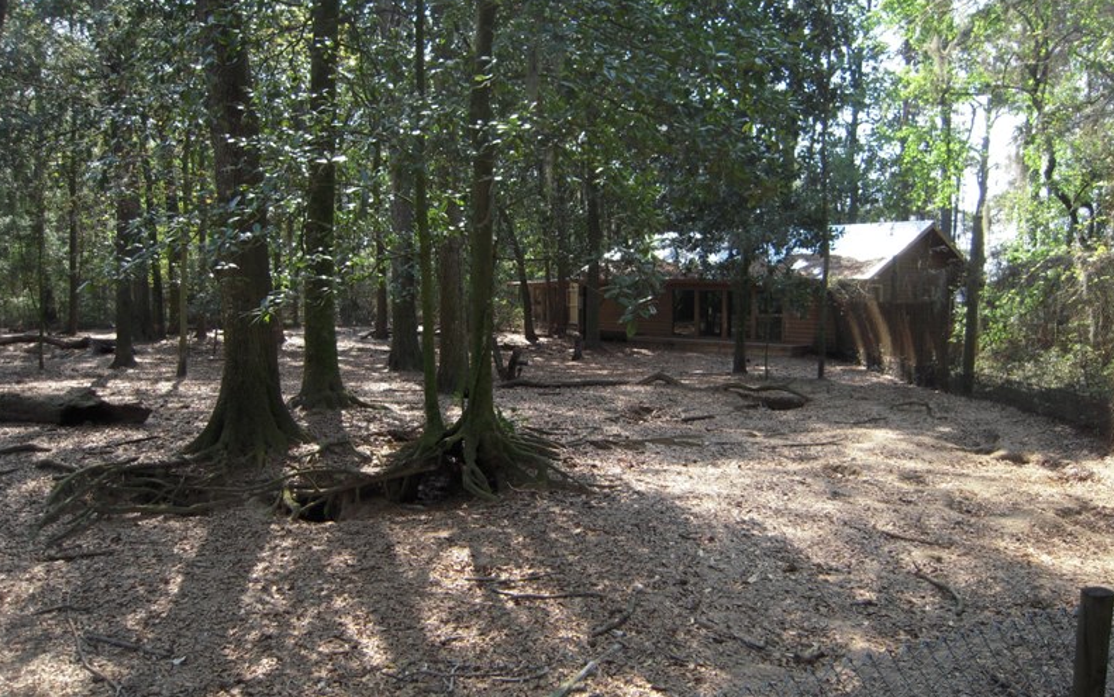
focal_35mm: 30
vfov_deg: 41.9
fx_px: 911
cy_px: 360
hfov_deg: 62.9
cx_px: 559
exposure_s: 1/200
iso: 100
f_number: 2.7
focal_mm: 5
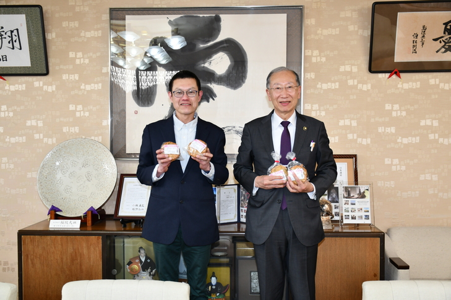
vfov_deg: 33.4
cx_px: 226
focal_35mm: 40
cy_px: 150
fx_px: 501
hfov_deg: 48.5
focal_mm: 27
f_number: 4
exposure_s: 1/60
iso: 500
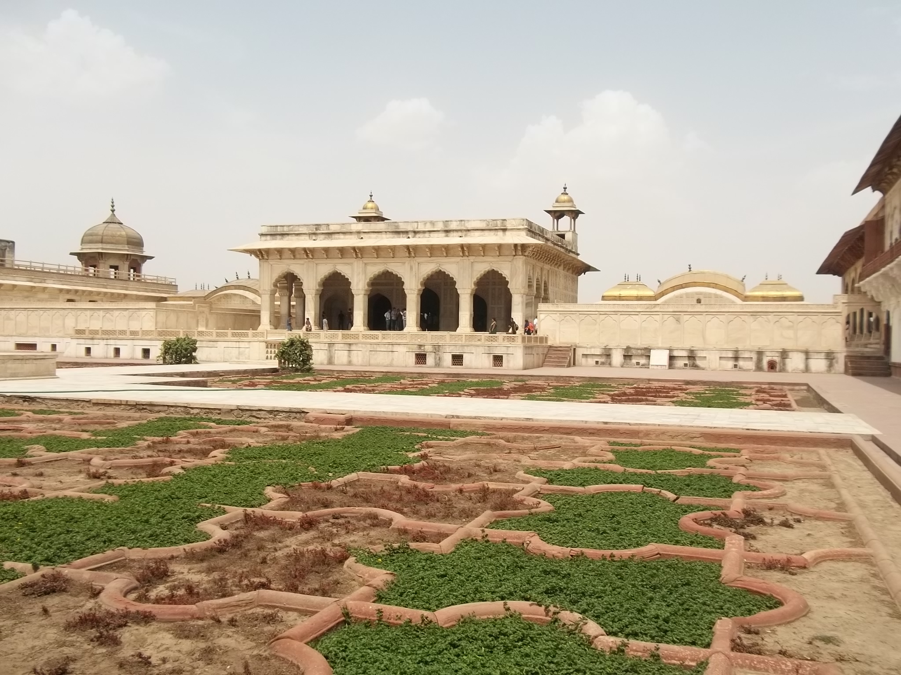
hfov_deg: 56.8
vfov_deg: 44.2
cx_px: 450
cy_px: 338
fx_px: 833
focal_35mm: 32
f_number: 8.8
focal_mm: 5.7
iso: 80
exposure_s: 1/200
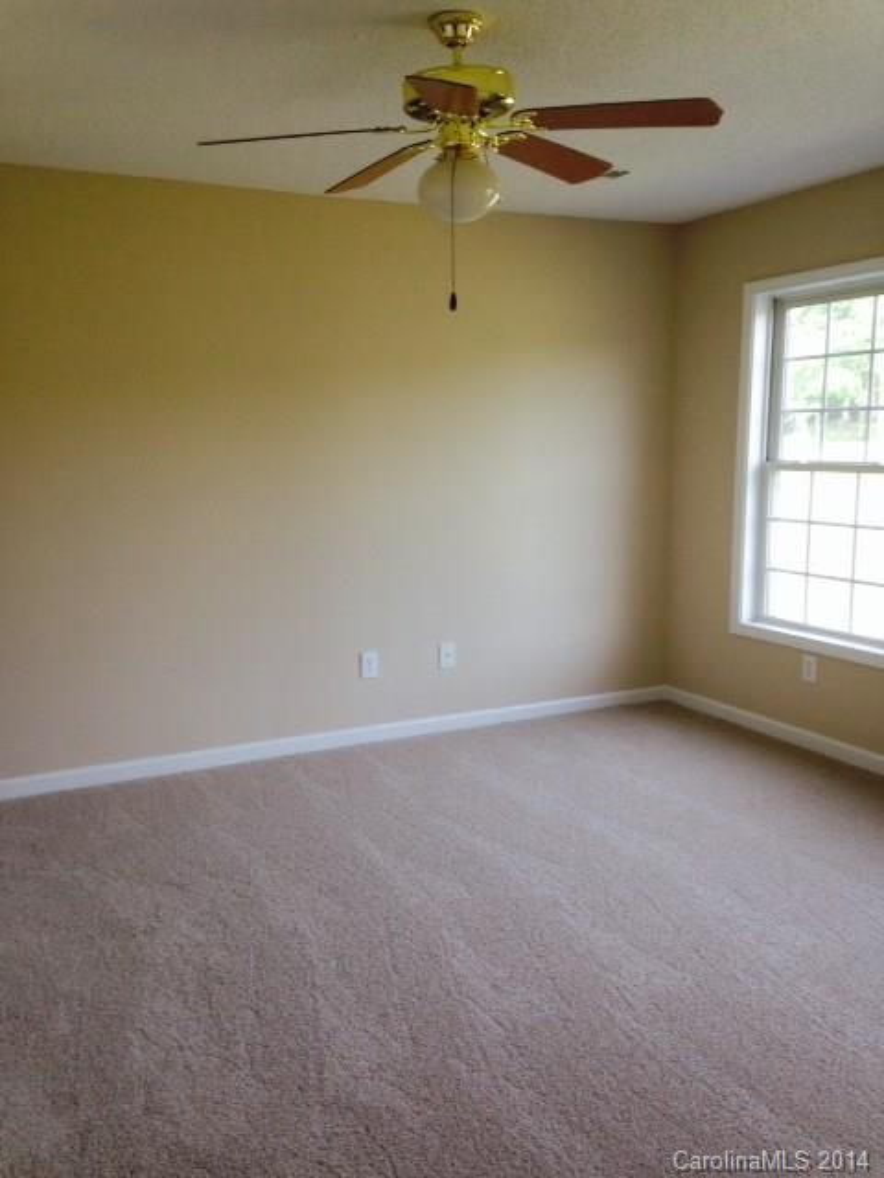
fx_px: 1124
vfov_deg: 55.4
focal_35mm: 33
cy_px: 589
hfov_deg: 42.9
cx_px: 442
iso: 64
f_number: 2.4
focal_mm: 4.12
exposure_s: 1/40
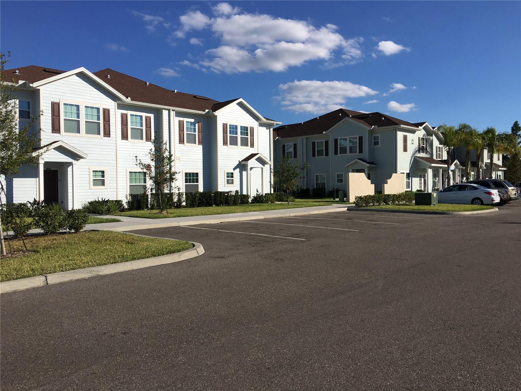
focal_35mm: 29
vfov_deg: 48.2
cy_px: 196
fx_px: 436
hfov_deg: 61.7
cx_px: 260
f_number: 2.2
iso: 25
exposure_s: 1/3077
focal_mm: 4.15
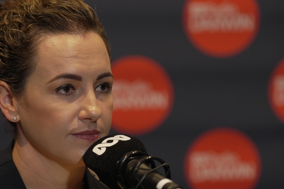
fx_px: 1799
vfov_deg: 6.0
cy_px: 124
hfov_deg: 9.0
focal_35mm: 228
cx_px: 130
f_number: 2.8
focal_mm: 113
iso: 1000
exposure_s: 1/125
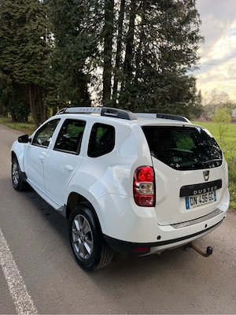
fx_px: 218
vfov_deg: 71.6
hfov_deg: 56.8
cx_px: 118
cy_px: 158
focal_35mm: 24
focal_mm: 6.76
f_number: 1.78
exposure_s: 1/660
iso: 80
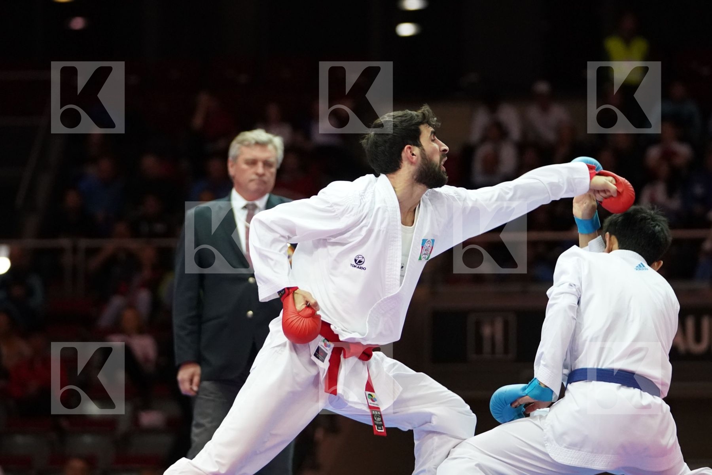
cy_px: 238
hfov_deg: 10.8
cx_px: 356
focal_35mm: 190
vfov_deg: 7.2
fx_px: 3757
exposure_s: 1/1000
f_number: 2.8
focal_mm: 127
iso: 5000
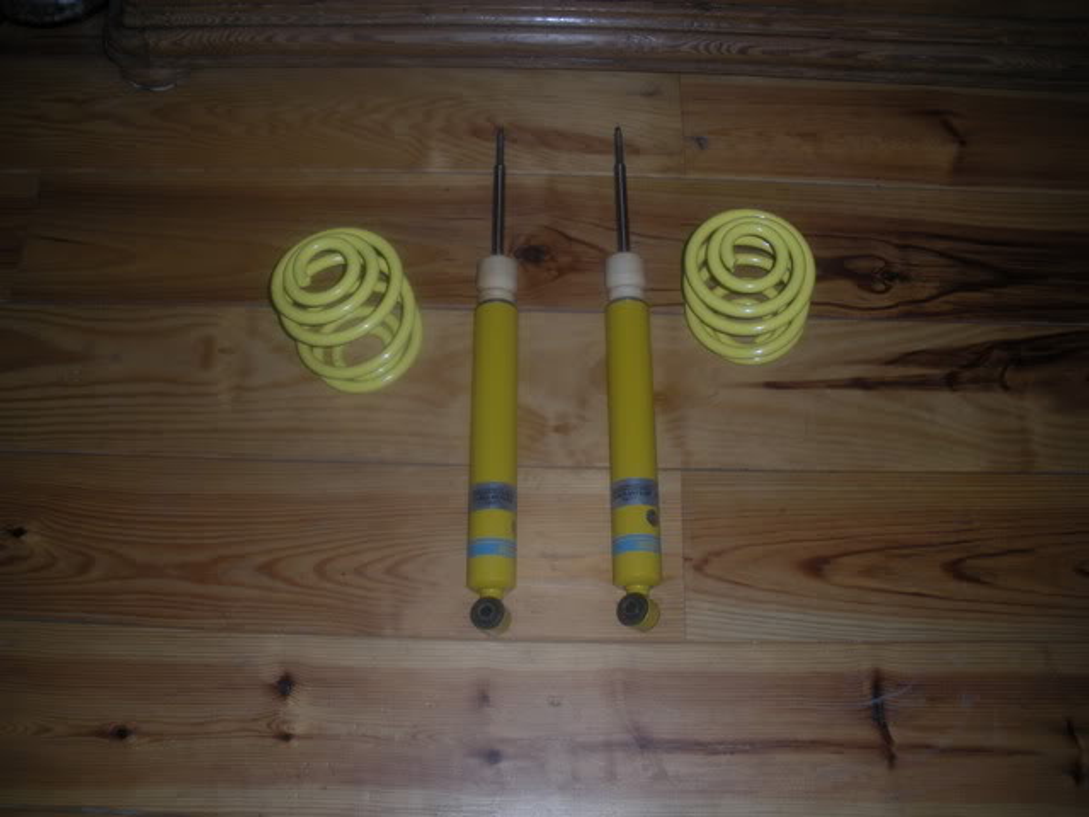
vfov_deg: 39.7
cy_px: 408
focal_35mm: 36
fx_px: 1133
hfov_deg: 51.4
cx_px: 544
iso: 64
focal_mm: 6.3
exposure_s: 1/60
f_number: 3.5
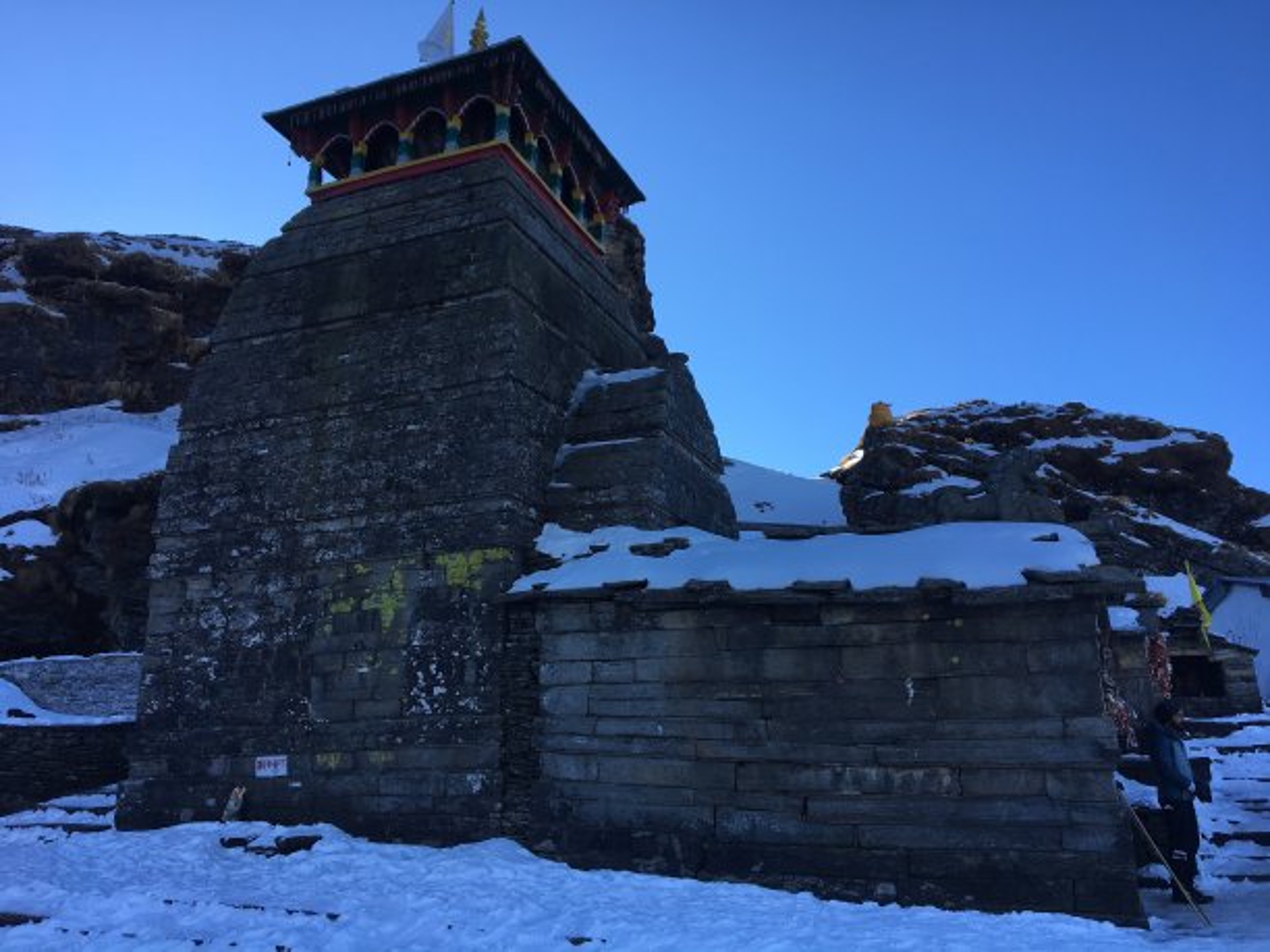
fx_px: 1064
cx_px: 635
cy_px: 476
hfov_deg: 61.7
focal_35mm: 29
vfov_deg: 48.2
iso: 25
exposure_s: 1/530
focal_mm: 4.15
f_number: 2.2
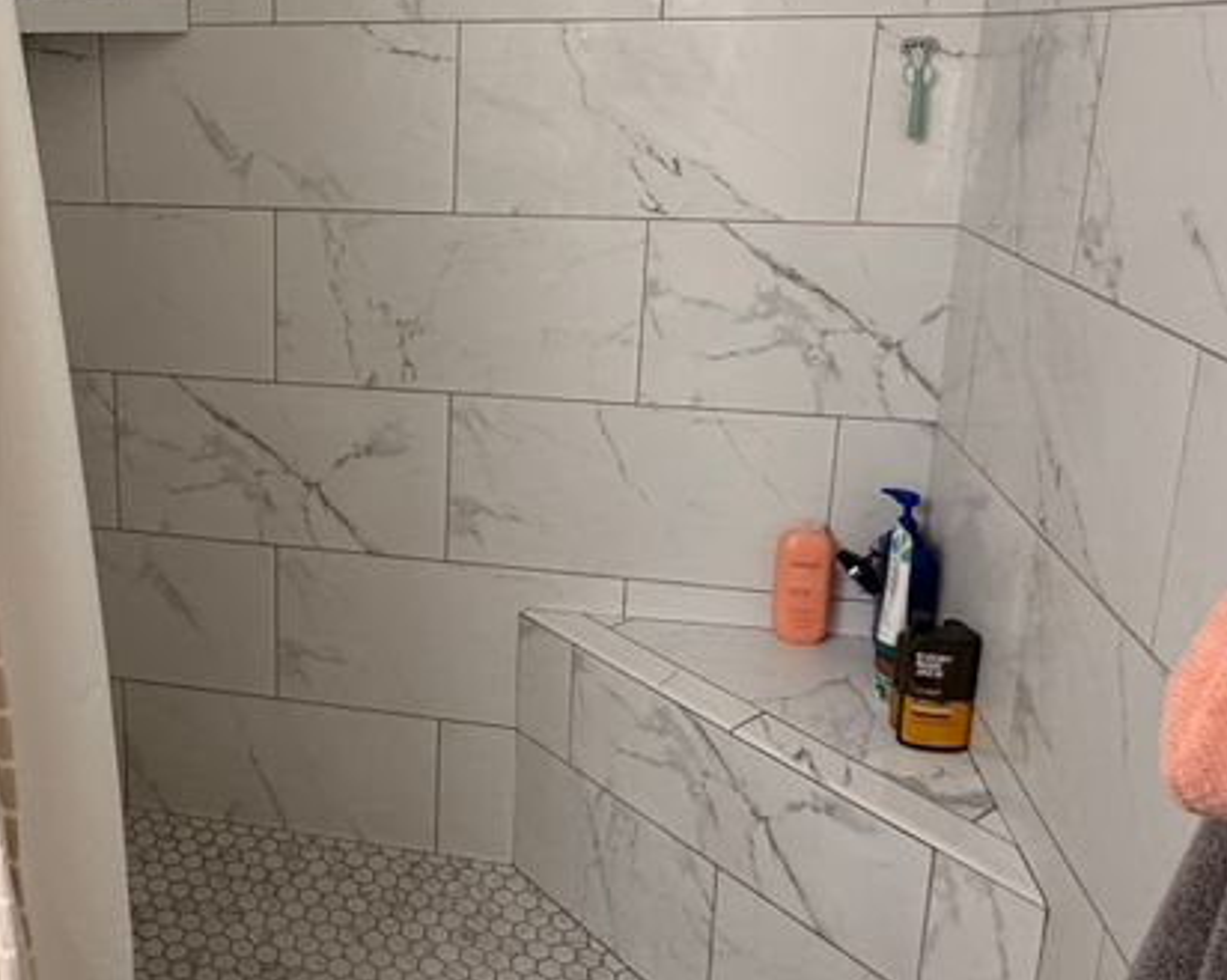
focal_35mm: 34
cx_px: 277
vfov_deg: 42.6
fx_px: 1234
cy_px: 316
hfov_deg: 50.2
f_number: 2.2
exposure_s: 1/120
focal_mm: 2.22
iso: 250
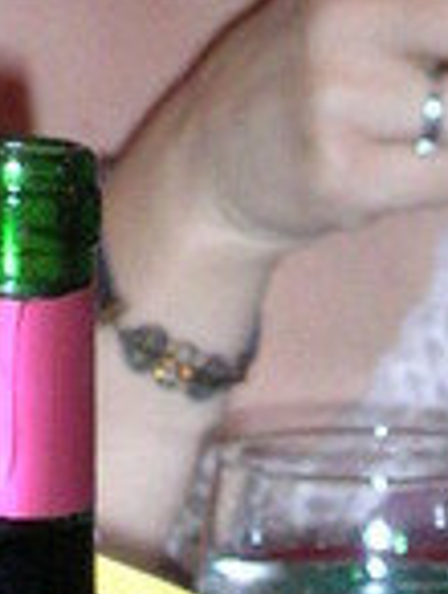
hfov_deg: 3.8
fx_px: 6745
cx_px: 206
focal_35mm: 392
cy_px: -138
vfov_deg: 5.0
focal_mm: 12.4
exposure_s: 1/60
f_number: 4.1
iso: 200
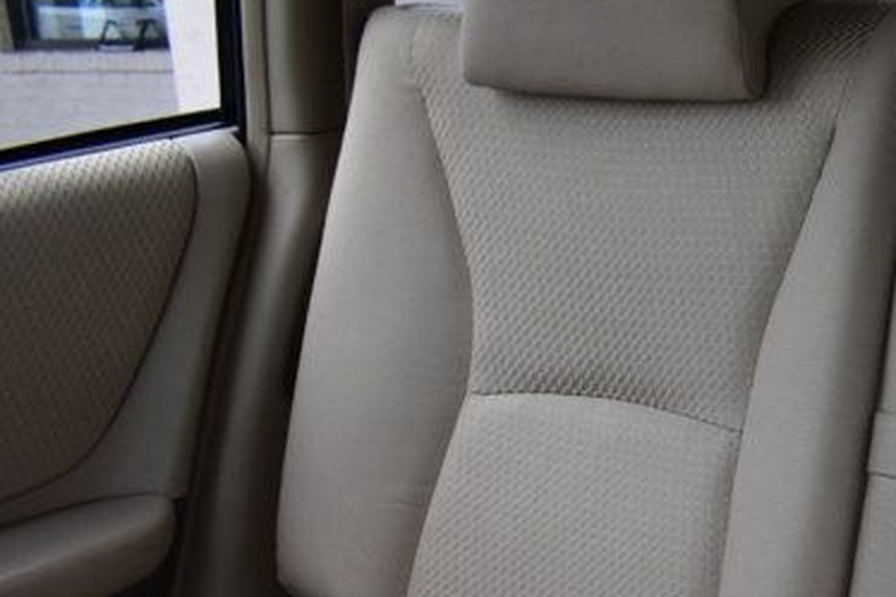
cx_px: 1066
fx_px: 1841
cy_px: 705
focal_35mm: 74
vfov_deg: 17.6
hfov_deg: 24.8
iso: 400
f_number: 9
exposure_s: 1/100
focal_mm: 18
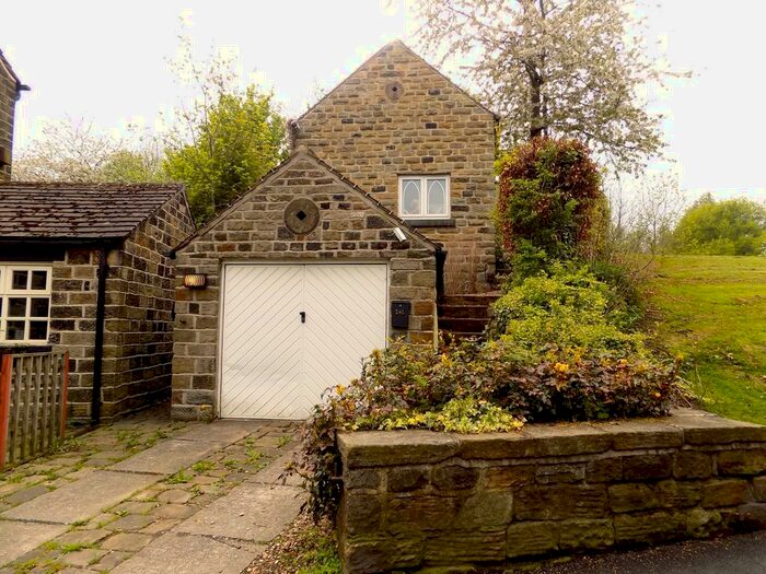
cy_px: 287
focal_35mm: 23
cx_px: 383
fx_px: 509
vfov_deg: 58.9
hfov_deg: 73.9
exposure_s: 1/320
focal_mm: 4
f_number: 3.1
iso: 80
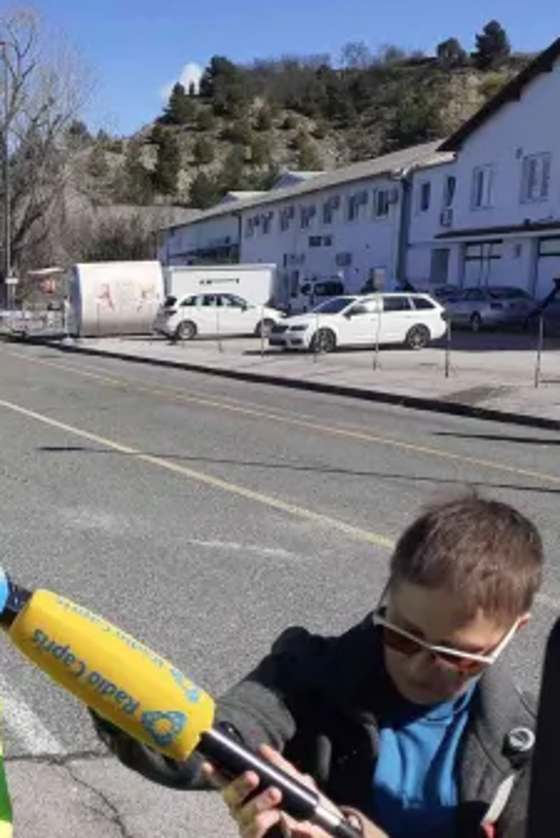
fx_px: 1165
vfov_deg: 39.2
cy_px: 555
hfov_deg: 25.7
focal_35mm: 50
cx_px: 2
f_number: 1.9
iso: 40
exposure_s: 1/2950
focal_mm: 3.6
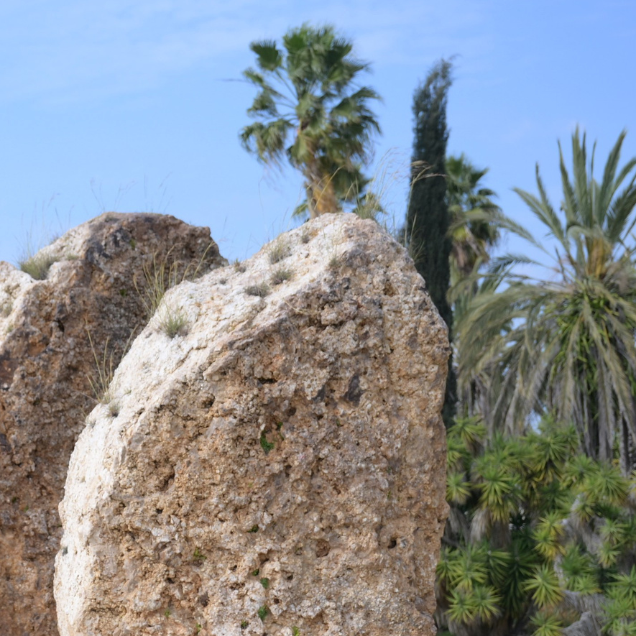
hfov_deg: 18.4
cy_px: 360
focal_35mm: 91
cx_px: -58
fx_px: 1892
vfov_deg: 19.1
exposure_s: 1/1600
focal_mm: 37
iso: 125
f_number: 3.5
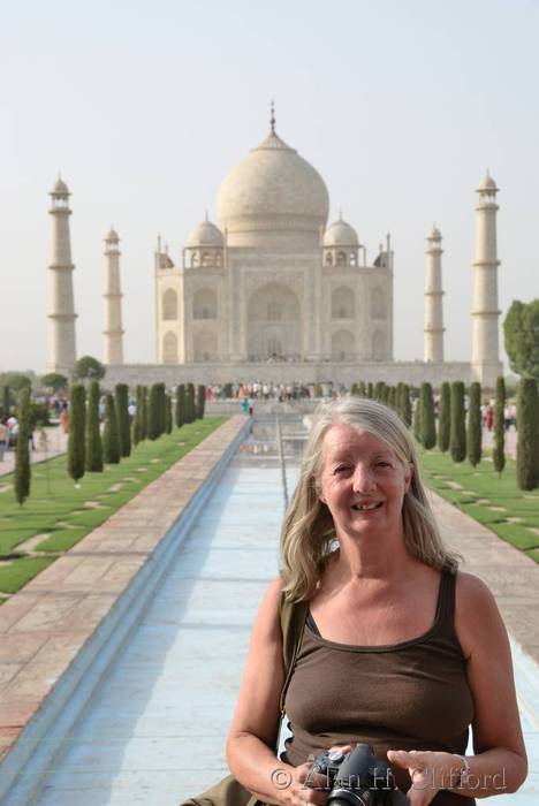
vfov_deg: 33.4
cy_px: 403
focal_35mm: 60
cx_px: 270
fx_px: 1345
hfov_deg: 22.7
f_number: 7.1
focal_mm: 40
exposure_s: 1/200
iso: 100
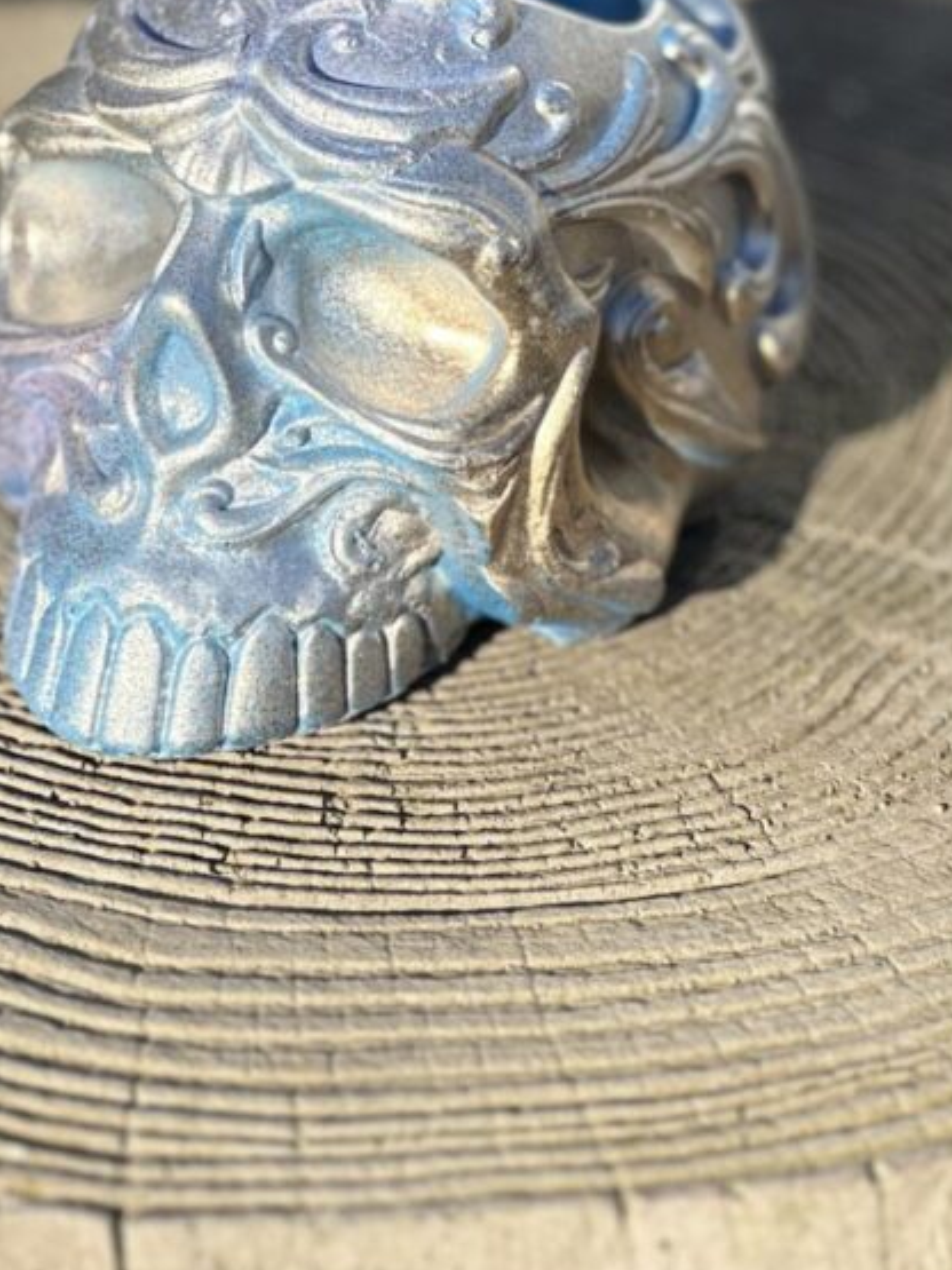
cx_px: 323
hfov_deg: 10.4
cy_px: 126
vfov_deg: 13.8
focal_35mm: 142
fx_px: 5209
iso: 32
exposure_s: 1/589
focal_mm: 9
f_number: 2.8
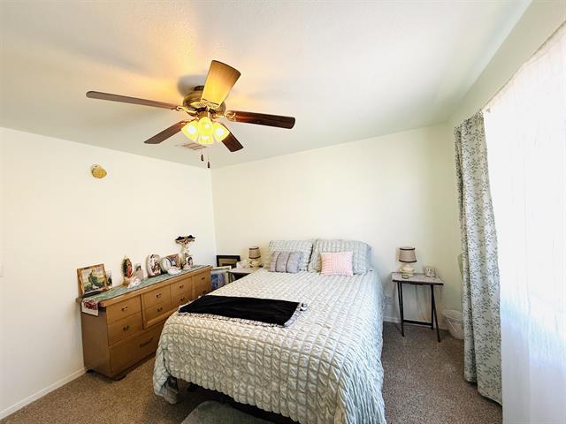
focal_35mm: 14
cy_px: 212
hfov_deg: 102.1
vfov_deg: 85.7
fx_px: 229
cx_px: 283
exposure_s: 1/120
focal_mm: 2.22
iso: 200
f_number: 2.2
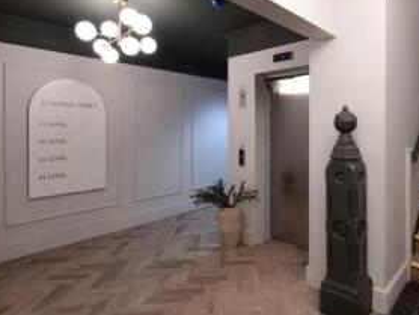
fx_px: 279
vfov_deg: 58.7
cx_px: 270
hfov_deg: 72.2
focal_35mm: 23
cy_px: 133
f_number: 10
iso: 800
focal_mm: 14
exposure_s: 1/10
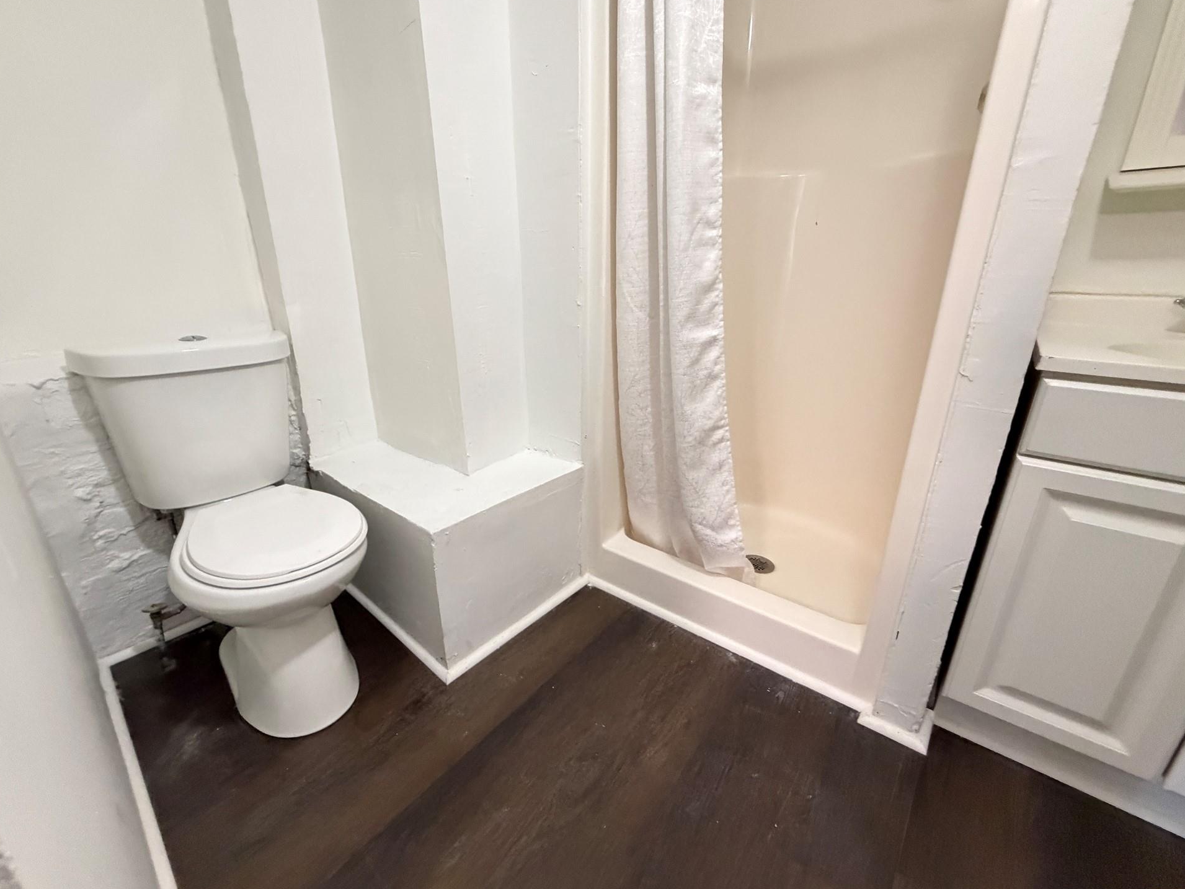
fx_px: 514
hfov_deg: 98.0
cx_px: 557
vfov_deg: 81.8
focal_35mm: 15
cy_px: 438
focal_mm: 2.22
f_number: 2.2
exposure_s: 1/60
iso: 640
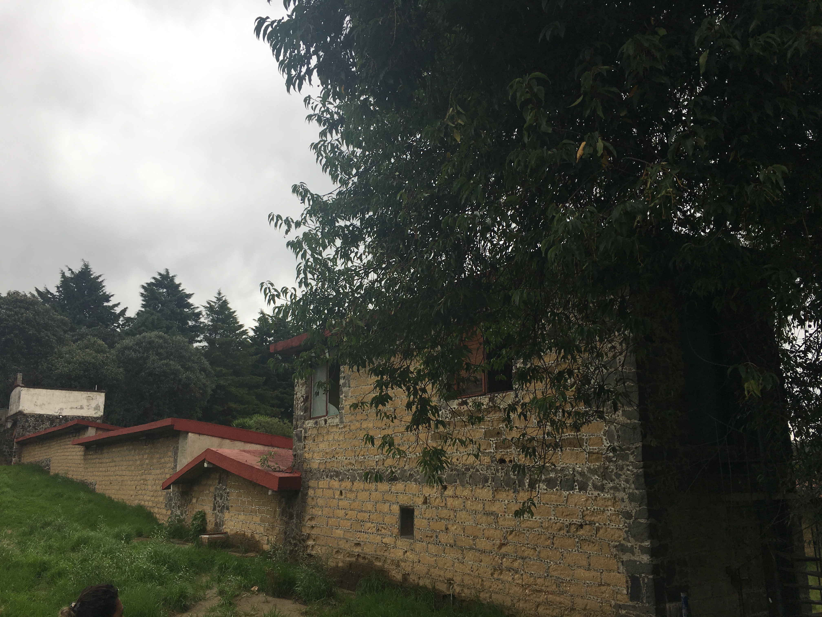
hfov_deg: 61.7
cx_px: 411
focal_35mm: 29
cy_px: 308
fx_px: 689
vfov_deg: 48.2
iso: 25
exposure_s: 1/605
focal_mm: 4.15
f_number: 2.2
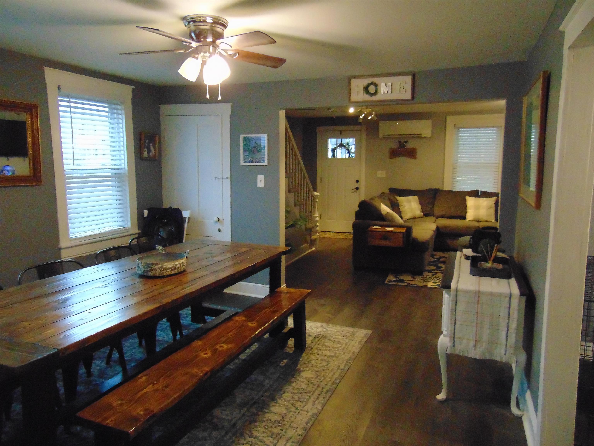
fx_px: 429
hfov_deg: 69.4
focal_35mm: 25
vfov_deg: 54.9
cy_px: 223
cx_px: 297
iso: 800
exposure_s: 1/25
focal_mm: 4.5
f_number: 3
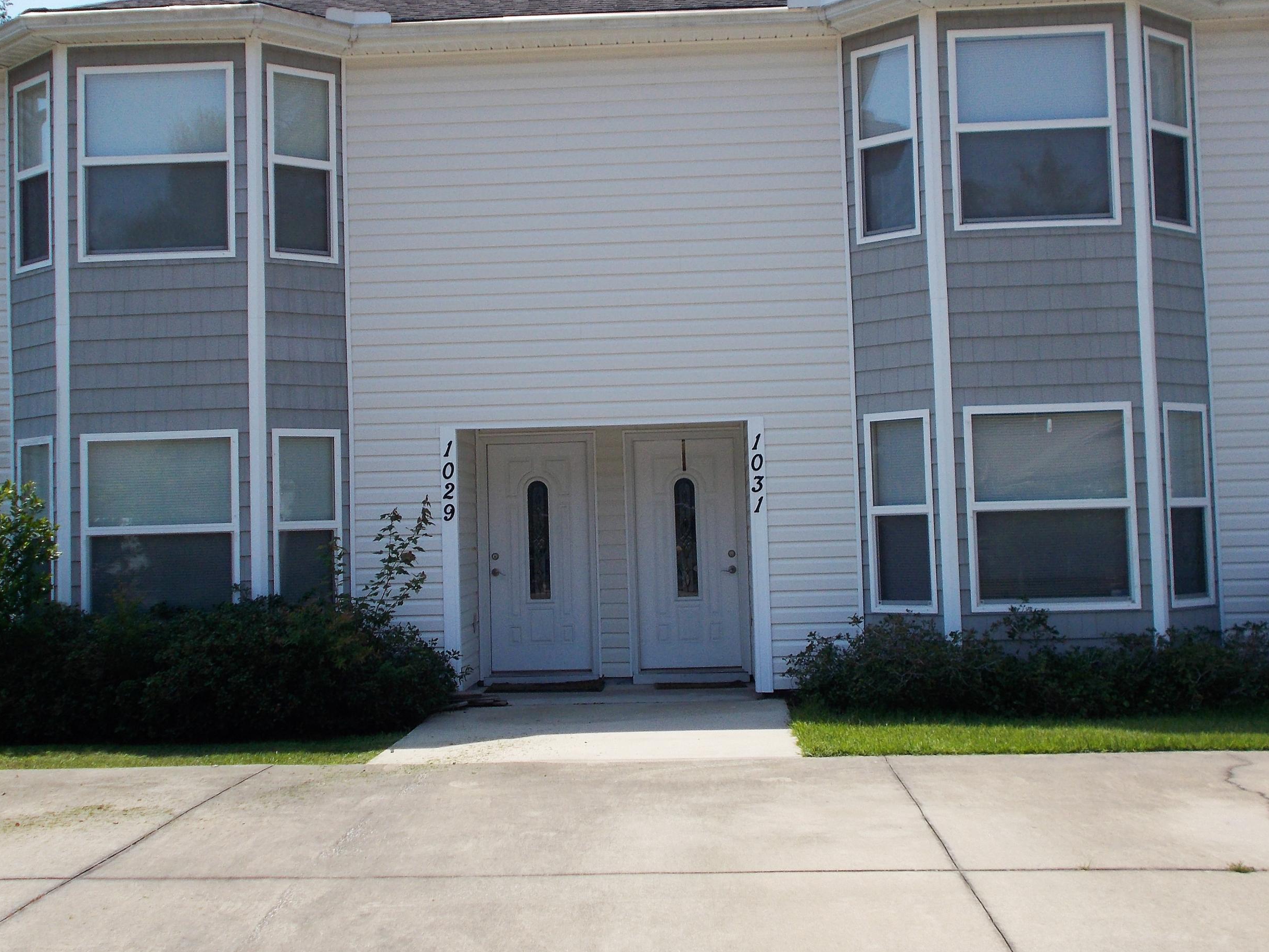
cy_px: 432
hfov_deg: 39.7
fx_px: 1759
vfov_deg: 30.2
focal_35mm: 48
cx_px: 612
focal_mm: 6.9
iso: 80
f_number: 9.8
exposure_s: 1/160
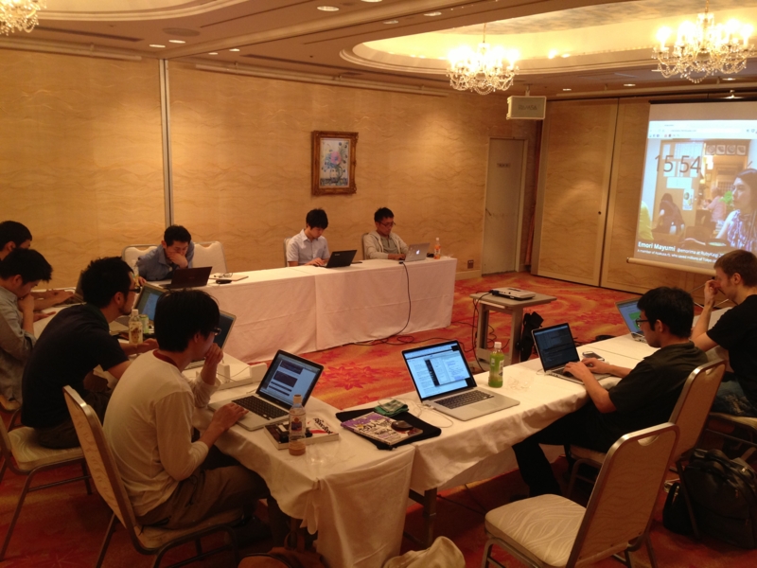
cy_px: 284
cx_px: 378
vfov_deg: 42.9
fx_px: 722
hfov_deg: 55.4
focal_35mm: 33
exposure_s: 1/20
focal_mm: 4.13
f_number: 2.4
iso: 125
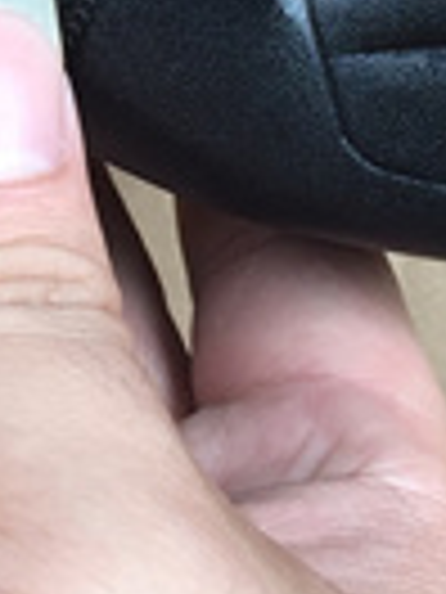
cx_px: -86
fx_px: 2508
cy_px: -423
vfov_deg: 12.5
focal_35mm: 146
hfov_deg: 10.0
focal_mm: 4.15
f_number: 2.2
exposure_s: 1/50
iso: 32
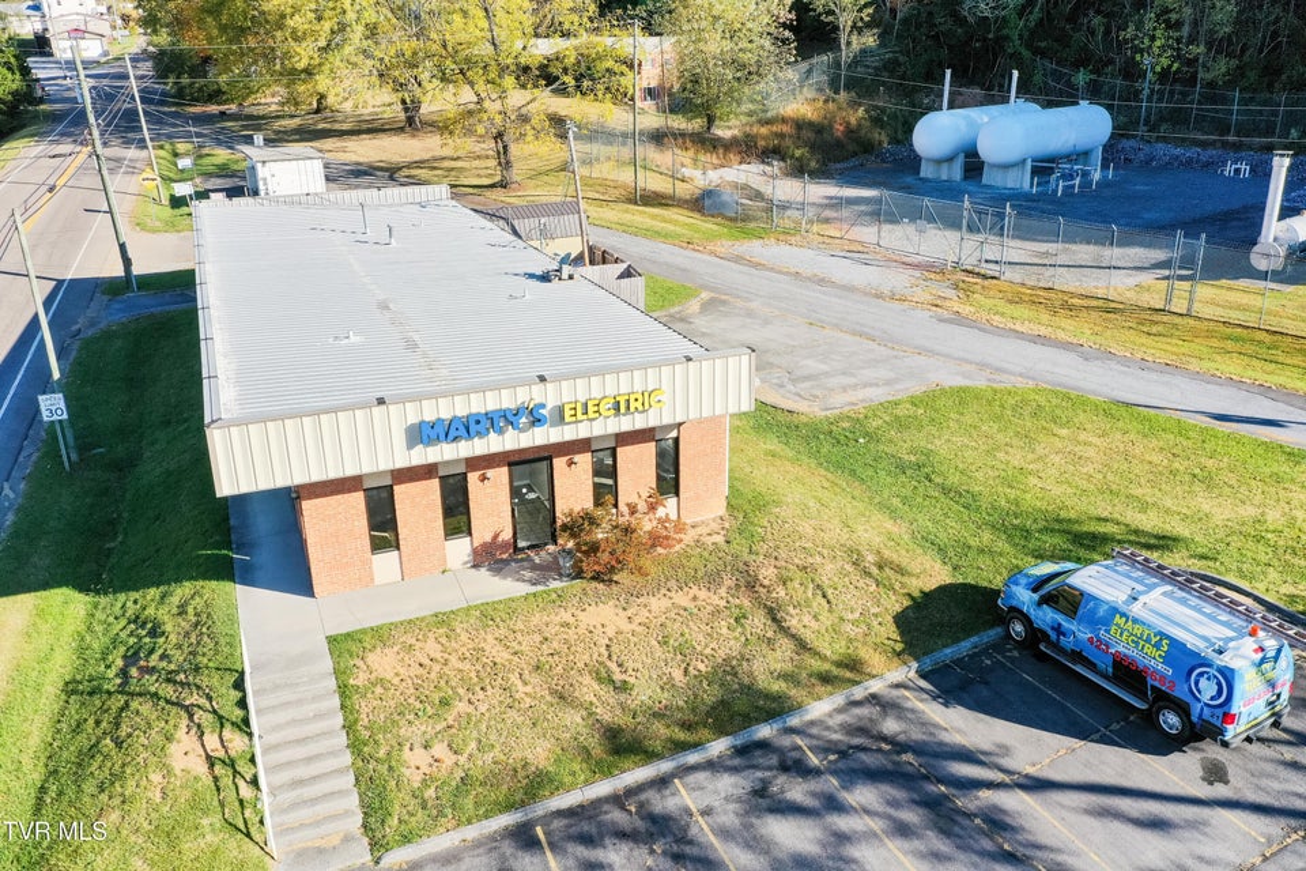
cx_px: 653
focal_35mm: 28
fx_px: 1016
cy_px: 436
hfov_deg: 65.5
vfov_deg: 46.4
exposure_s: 1/320
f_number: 5.6
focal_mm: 10.26
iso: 100
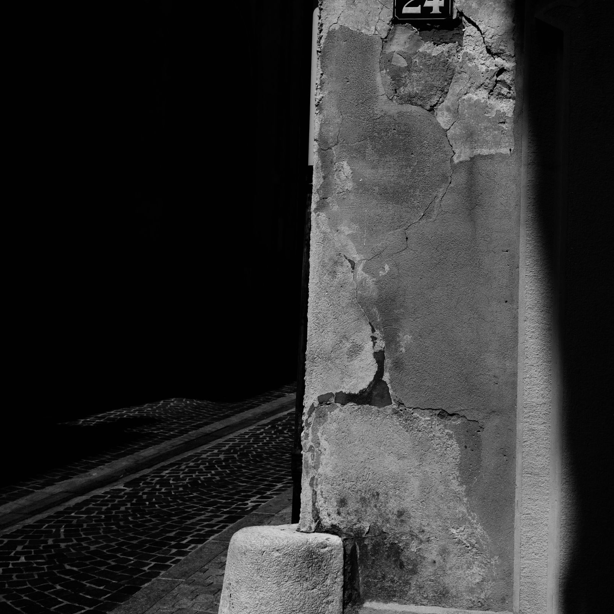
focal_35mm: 53
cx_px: 362
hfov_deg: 32.1
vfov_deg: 32.1
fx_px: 1064
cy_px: 259
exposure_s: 1/3200
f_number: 6.3
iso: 100
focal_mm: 23
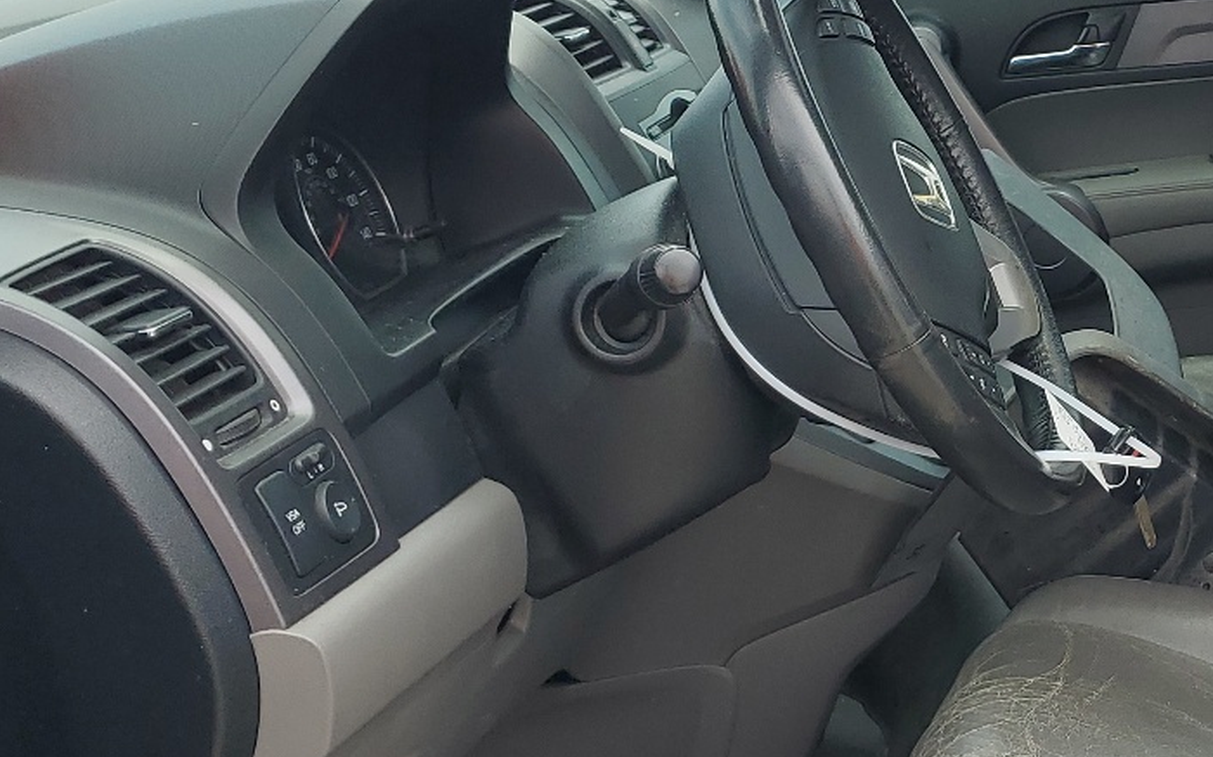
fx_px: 2082
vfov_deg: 20.6
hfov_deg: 30.8
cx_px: 1133
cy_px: 402
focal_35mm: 63
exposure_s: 1/909
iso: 50
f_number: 1.5
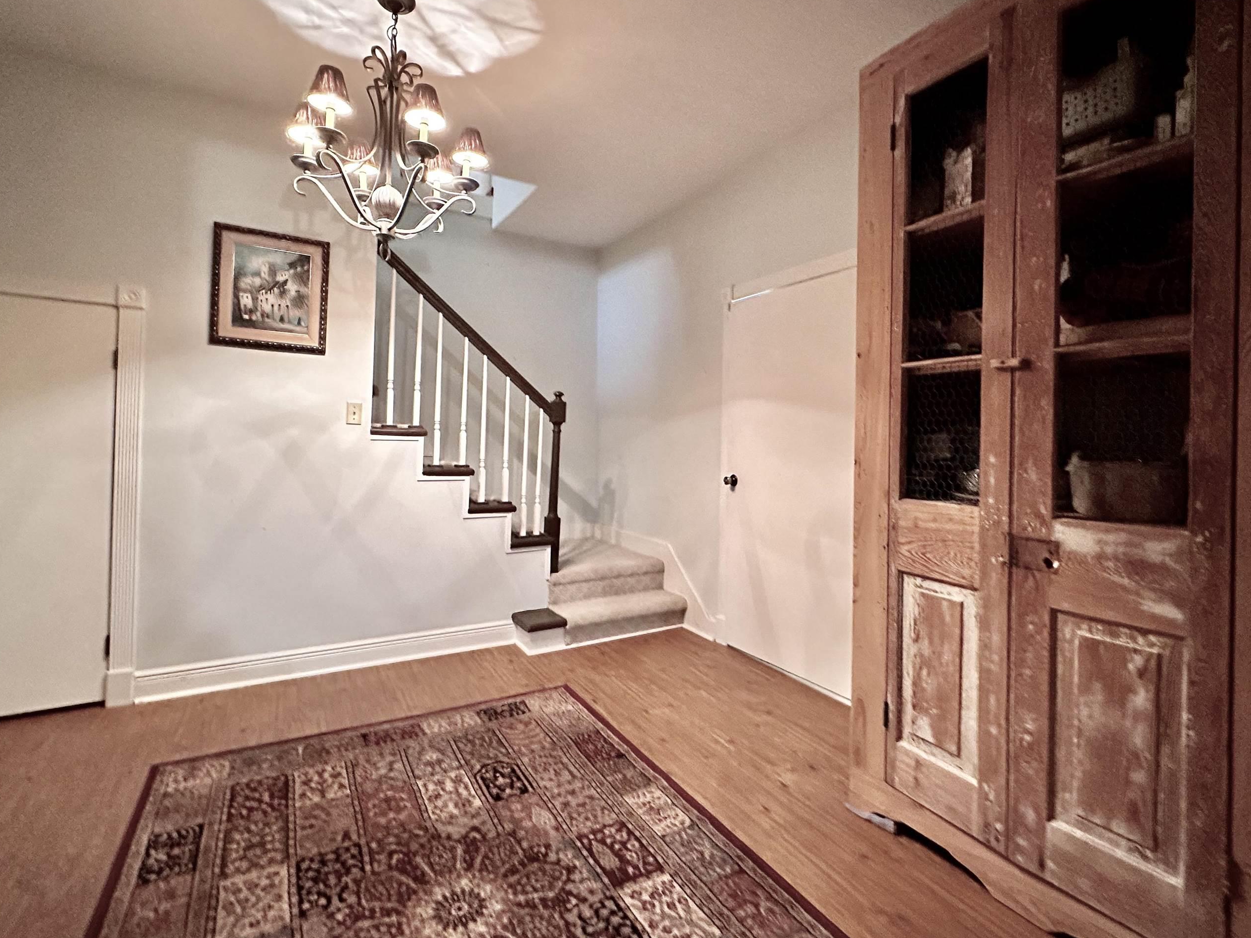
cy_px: 437
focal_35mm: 17
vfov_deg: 74.6
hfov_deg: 91.0
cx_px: 634
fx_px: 614
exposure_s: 1/60
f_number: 2.2
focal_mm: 2.22
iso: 1000
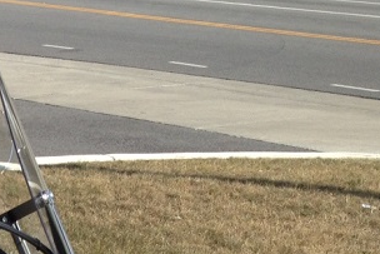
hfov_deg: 14.9
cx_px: -201
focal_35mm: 127
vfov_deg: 10.3
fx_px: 1341
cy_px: 438
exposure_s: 1/1200
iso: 50
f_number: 2.4
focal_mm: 4.28
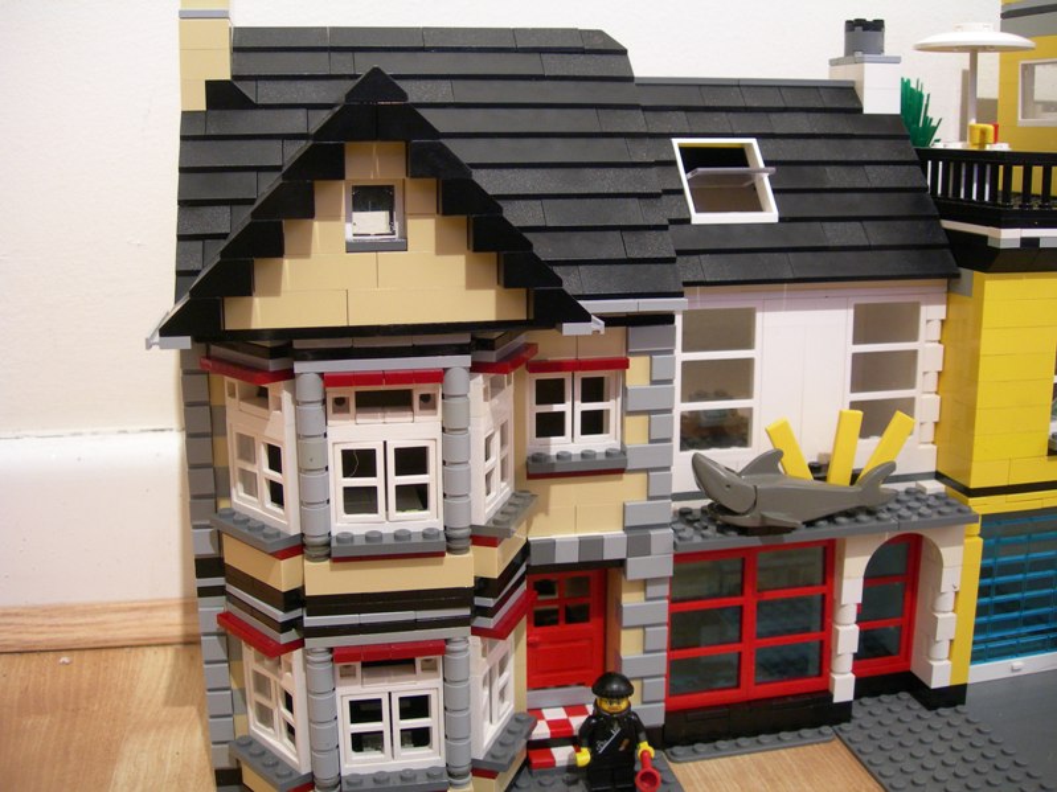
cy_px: 396
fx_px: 1160
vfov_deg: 37.7
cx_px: 528
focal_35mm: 38
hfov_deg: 49.0
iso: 200
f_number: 2.8
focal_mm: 7.8
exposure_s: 1/2.3
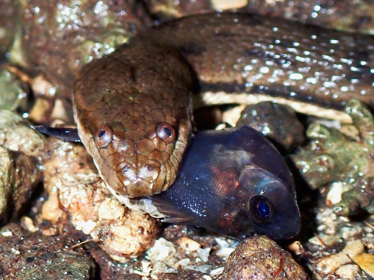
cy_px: 140
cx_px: 187
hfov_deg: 19.6
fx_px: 1080
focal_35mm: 100
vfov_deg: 14.8
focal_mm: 18
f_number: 6.3
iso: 200
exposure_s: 1/200
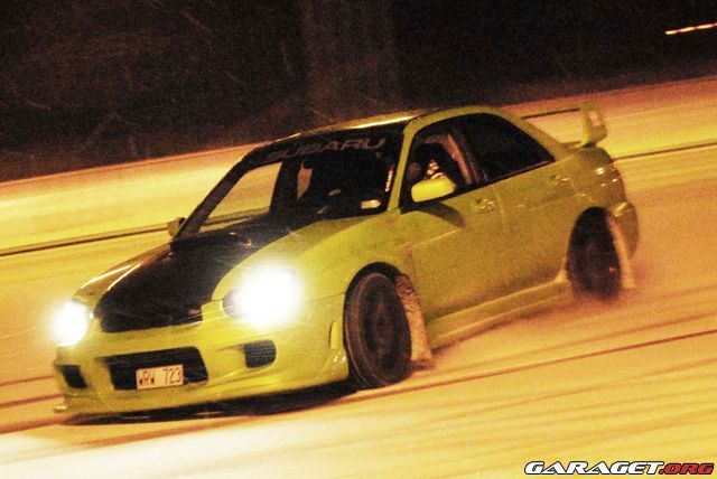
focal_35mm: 54
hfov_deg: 36.8
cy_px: 240
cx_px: 358
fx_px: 1076
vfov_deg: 25.1
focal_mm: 36
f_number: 5.3
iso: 1600
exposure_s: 1/20
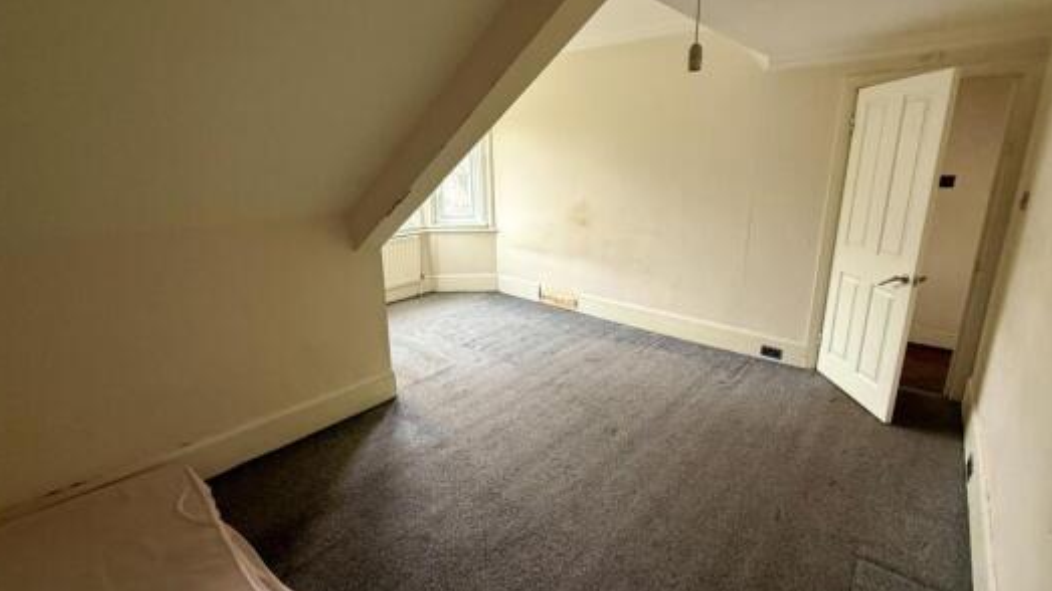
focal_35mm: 17
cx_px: 528
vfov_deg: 63.8
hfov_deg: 95.9
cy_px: 276
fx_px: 474
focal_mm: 2.22
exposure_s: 1/99
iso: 250
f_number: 2.2
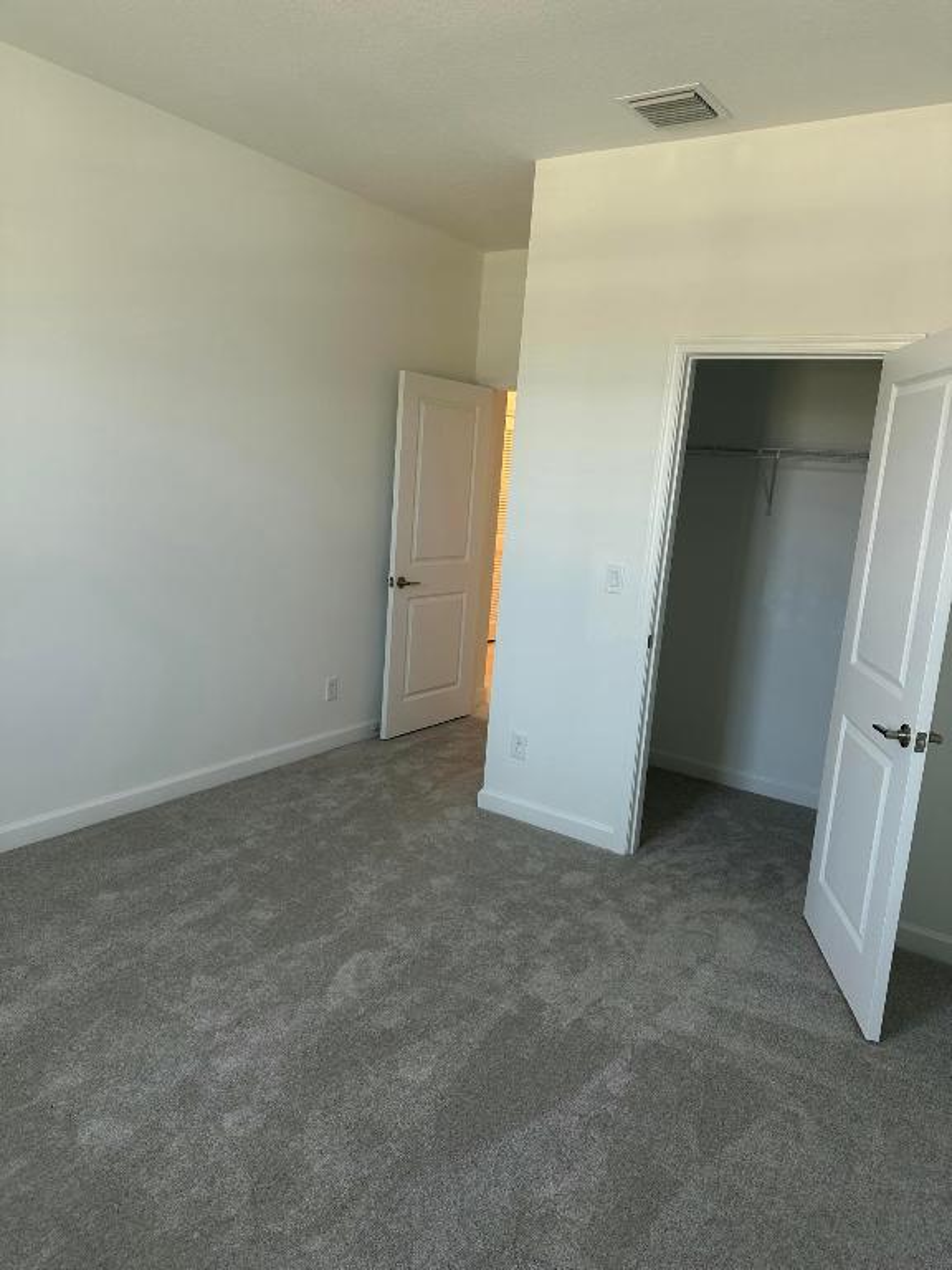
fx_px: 880
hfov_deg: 56.8
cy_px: 635
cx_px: 476
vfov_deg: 71.6
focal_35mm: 24
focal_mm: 6.86
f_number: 1.78
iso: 100
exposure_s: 1/120
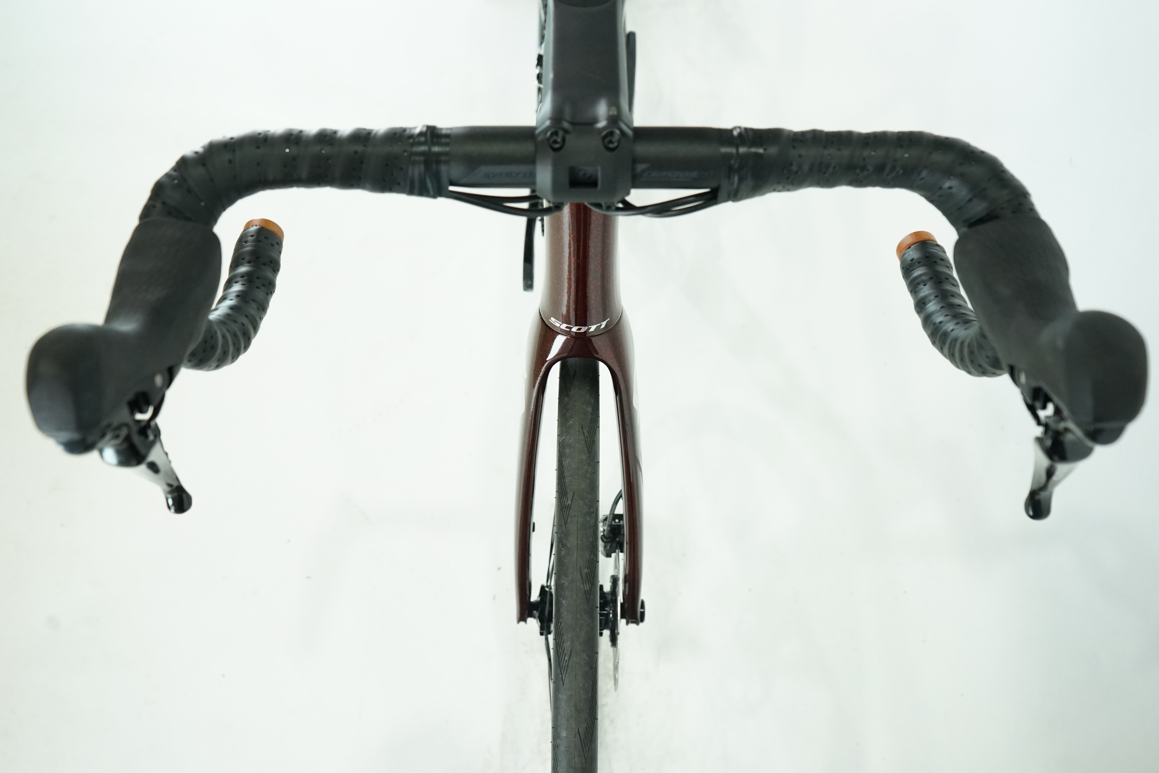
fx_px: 998
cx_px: 580
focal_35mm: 31
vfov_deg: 42.3
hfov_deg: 60.3
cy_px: 386
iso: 2500
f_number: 5.6
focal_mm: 31
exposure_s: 1/200
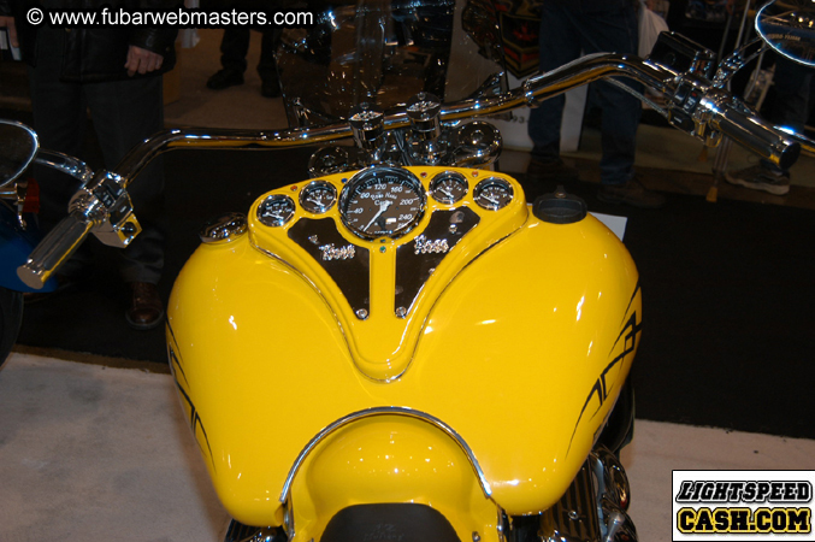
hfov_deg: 41.1
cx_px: 408
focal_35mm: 48
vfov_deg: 28.0
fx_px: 1086
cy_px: 271
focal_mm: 32
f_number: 5
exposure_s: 1/60
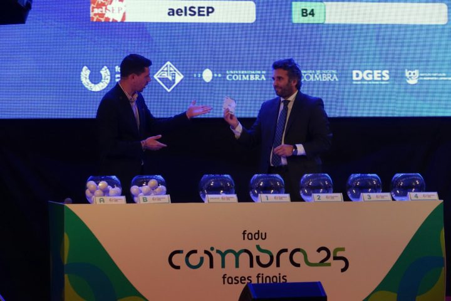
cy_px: 150
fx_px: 2017
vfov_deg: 8.5
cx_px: 226
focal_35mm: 161
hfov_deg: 12.8
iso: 2000
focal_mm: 59.09
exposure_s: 1/640
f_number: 4
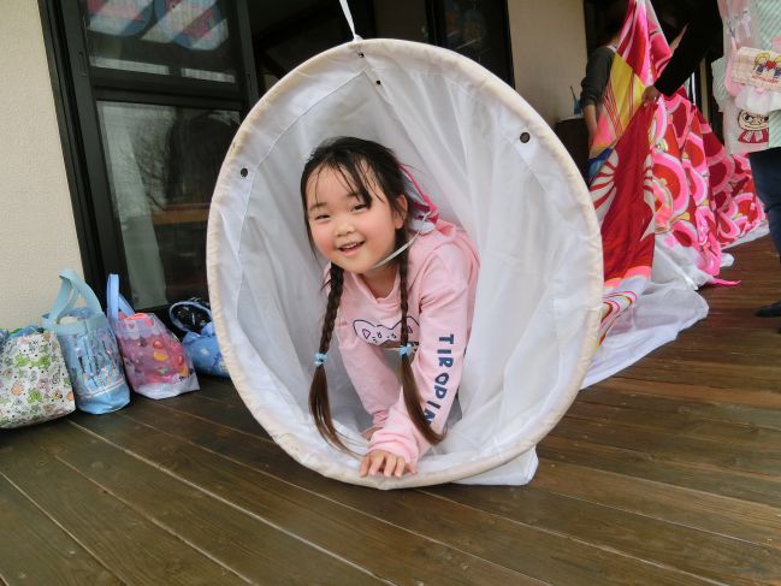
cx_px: 390
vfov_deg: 54.9
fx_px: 564
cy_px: 293
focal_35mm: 25
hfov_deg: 69.4
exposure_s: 1/500
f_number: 3.5
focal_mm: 4.5
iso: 80
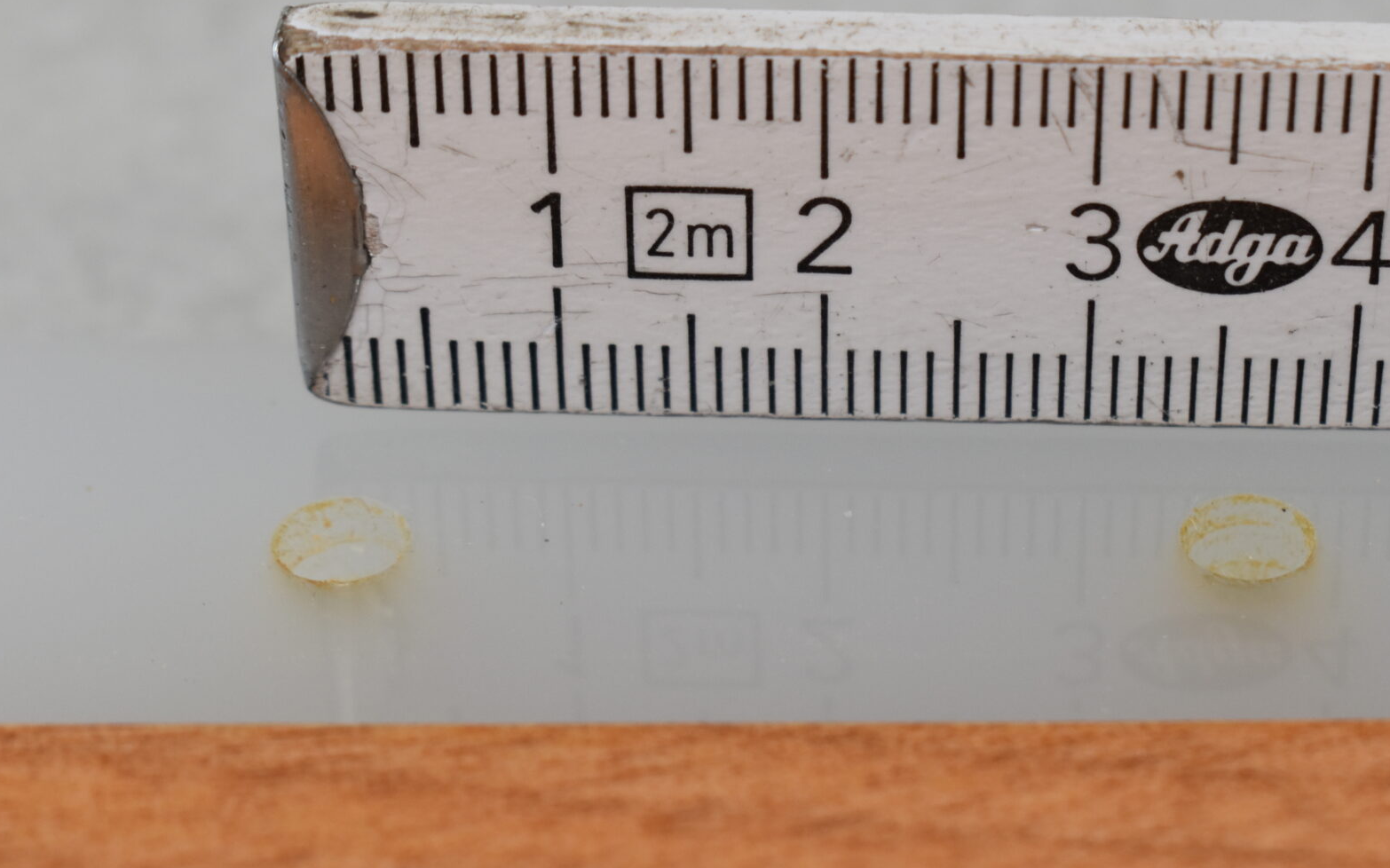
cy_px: 320
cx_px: 998
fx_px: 4545
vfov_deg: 10.9
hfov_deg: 17.3
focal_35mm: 120
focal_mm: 48
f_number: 8
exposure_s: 1/60
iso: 400
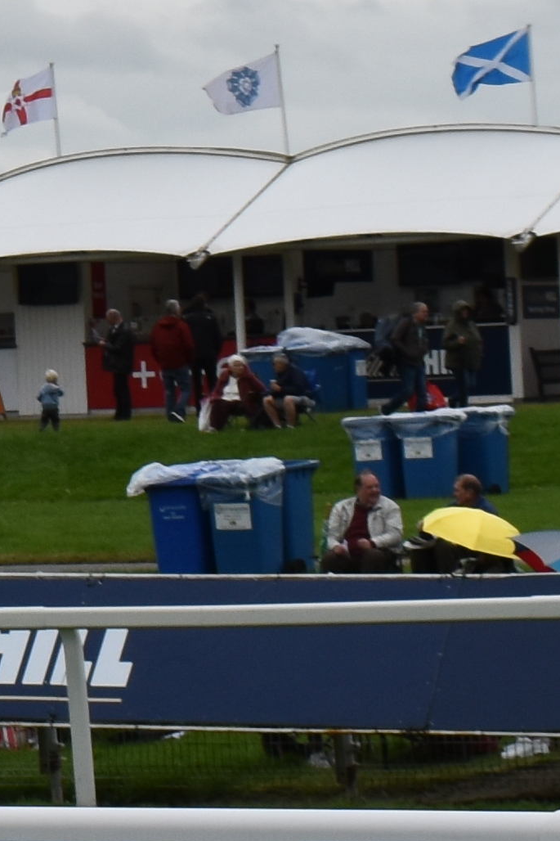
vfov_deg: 8.0
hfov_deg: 5.2
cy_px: -138
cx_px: -865
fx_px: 5926
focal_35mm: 254
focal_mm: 29
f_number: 10
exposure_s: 1/400
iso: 200
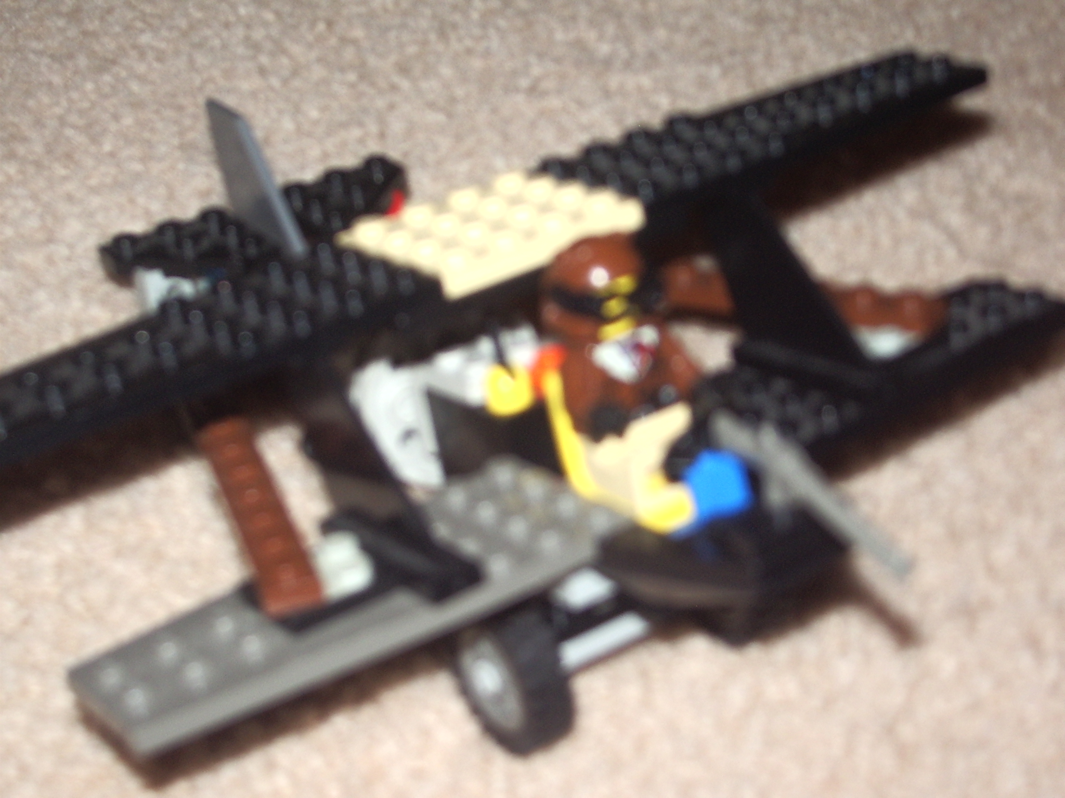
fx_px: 2061
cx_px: 532
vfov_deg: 21.9
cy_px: 399
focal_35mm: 67
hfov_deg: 29.0
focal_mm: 10.2
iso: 100
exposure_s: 1/50
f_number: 3.5
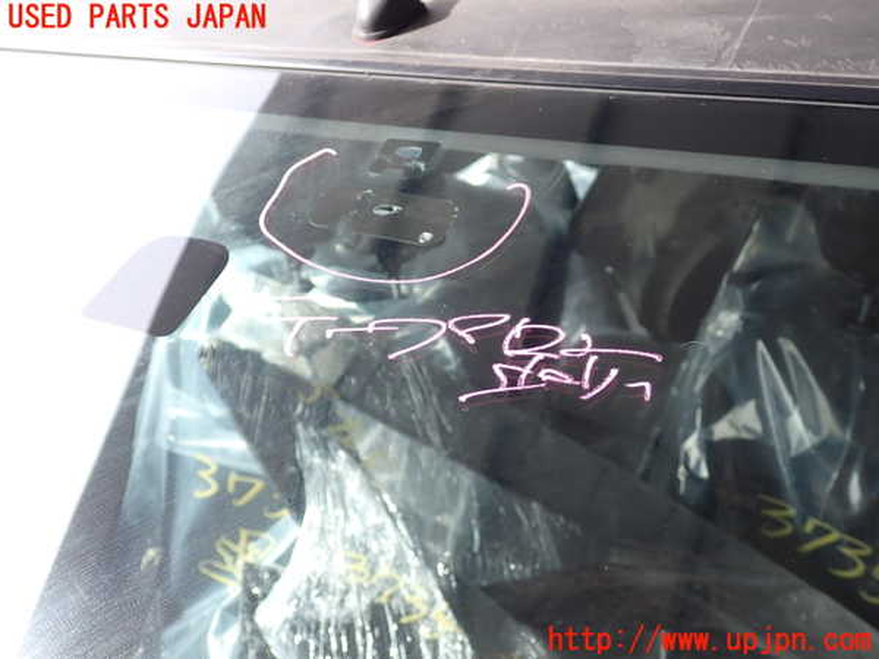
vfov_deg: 44.2
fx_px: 813
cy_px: 330
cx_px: 440
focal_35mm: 32
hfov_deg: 56.8
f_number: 2.4
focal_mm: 5.79
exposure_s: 1/200
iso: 100
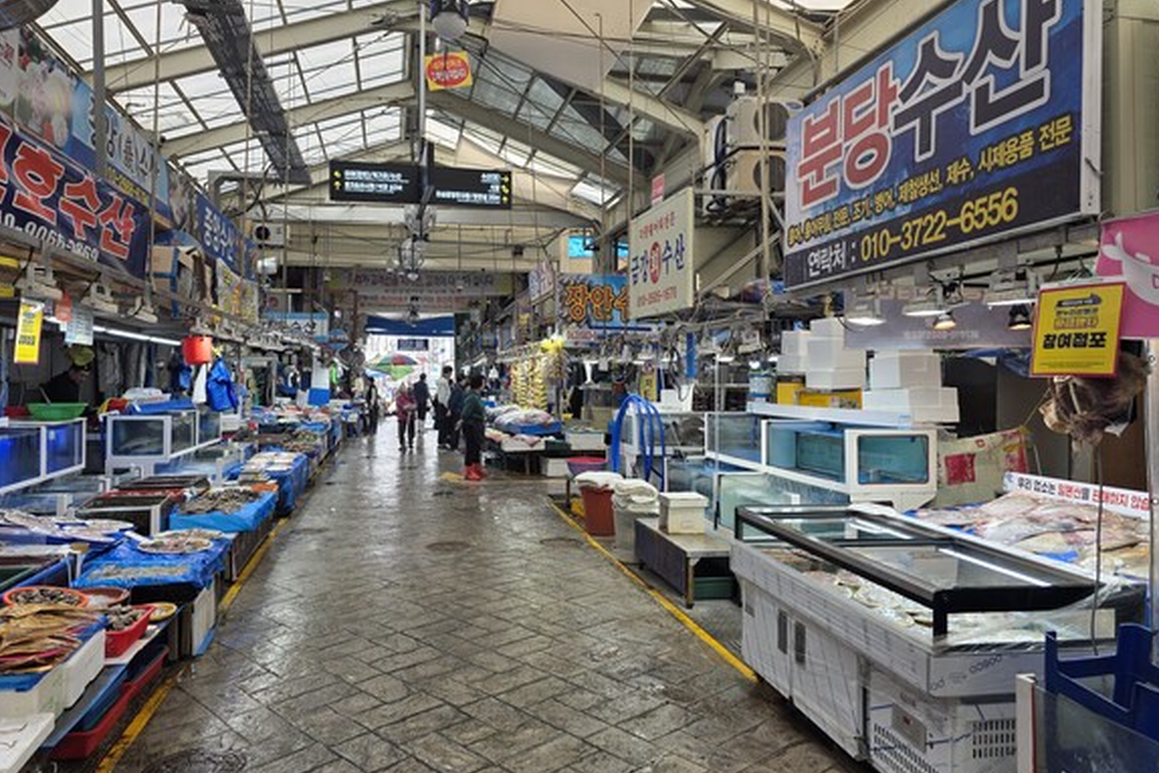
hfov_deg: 71.5
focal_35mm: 25
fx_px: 805
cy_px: 383
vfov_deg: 51.3
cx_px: 559
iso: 20
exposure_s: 1/120
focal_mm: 6.3
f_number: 1.7
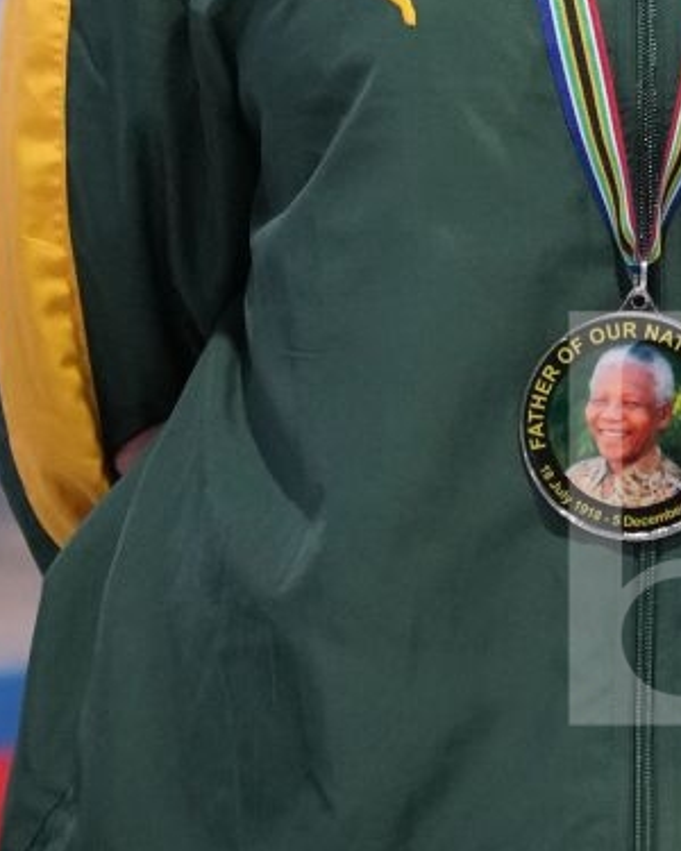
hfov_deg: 1.7
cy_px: -288
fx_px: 22725
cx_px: 781
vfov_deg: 2.1
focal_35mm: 902
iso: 3200
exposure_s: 1/250
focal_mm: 200
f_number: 2.8
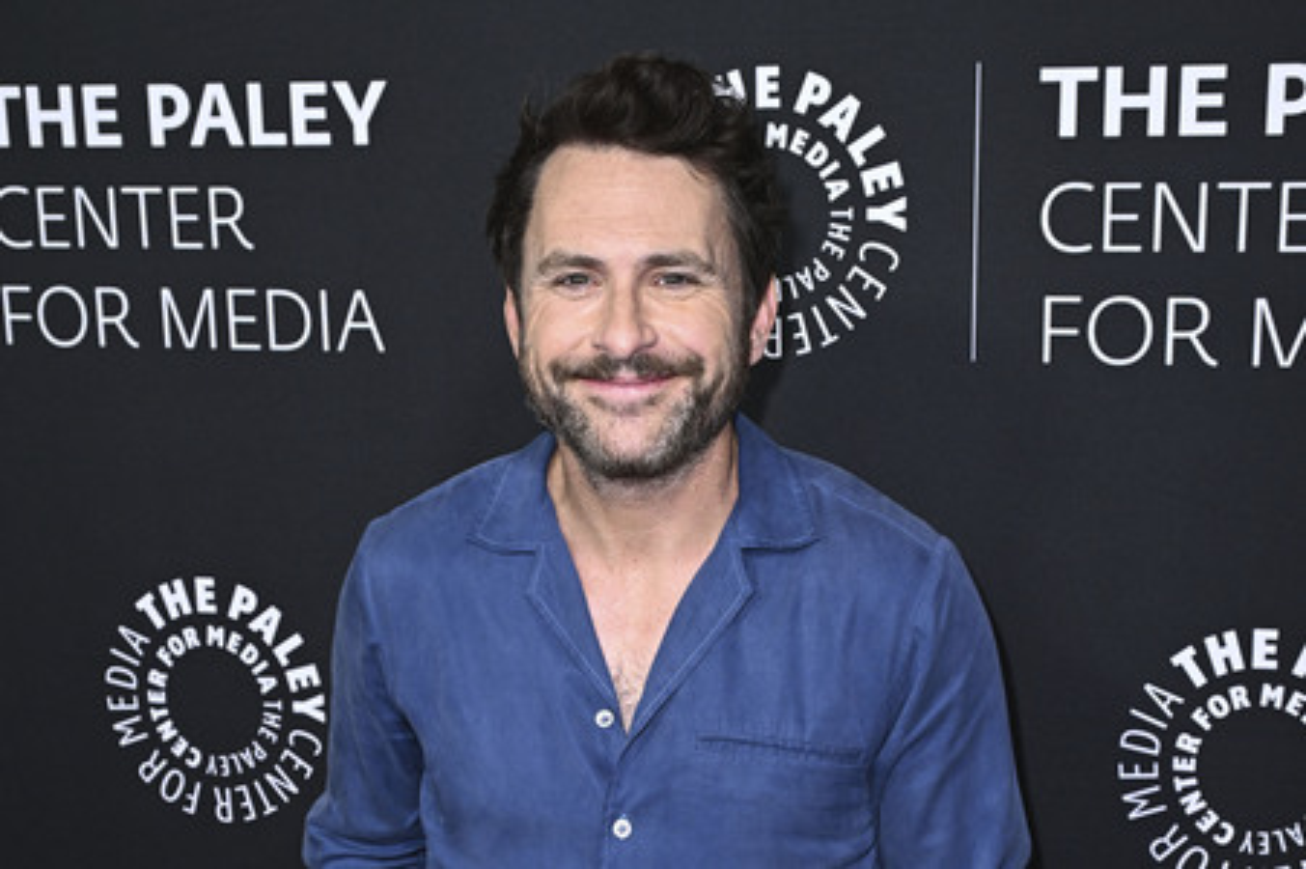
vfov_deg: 29.2
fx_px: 1668
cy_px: 434
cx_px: 653
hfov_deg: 42.8
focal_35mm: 46
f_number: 5.6
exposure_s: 1/200
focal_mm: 46
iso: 1250
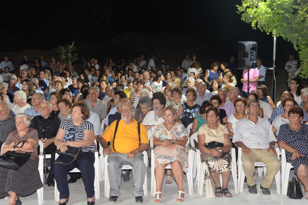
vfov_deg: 20.6
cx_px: 153
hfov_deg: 30.5
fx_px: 565
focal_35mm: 66
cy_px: 103
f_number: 9
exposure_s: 1/40
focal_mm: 65
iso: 3200
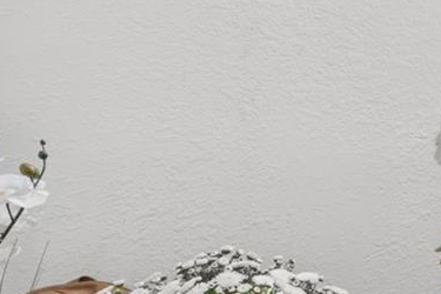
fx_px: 1004
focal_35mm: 82
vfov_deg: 16.6
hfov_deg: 15.7
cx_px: 1002
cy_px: 104
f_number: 14
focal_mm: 15
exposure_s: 1/3.33
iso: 640
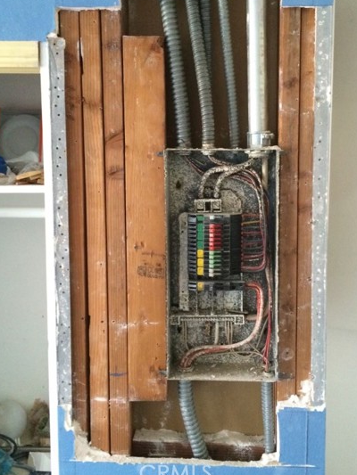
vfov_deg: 51.1
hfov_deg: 39.6
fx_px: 495
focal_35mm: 36
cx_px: 205
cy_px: 201
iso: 320
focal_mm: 4.12
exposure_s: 1/30
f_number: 2.2
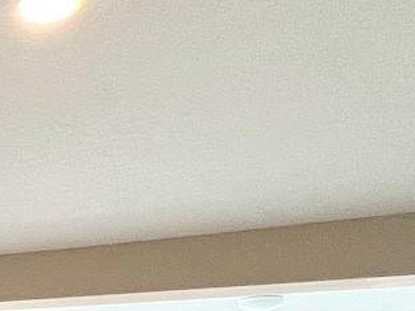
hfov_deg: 18.1
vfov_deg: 19.6
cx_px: -440
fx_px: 791
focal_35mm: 66
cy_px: 455
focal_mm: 1.57
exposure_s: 1/120
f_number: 1.8
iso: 100
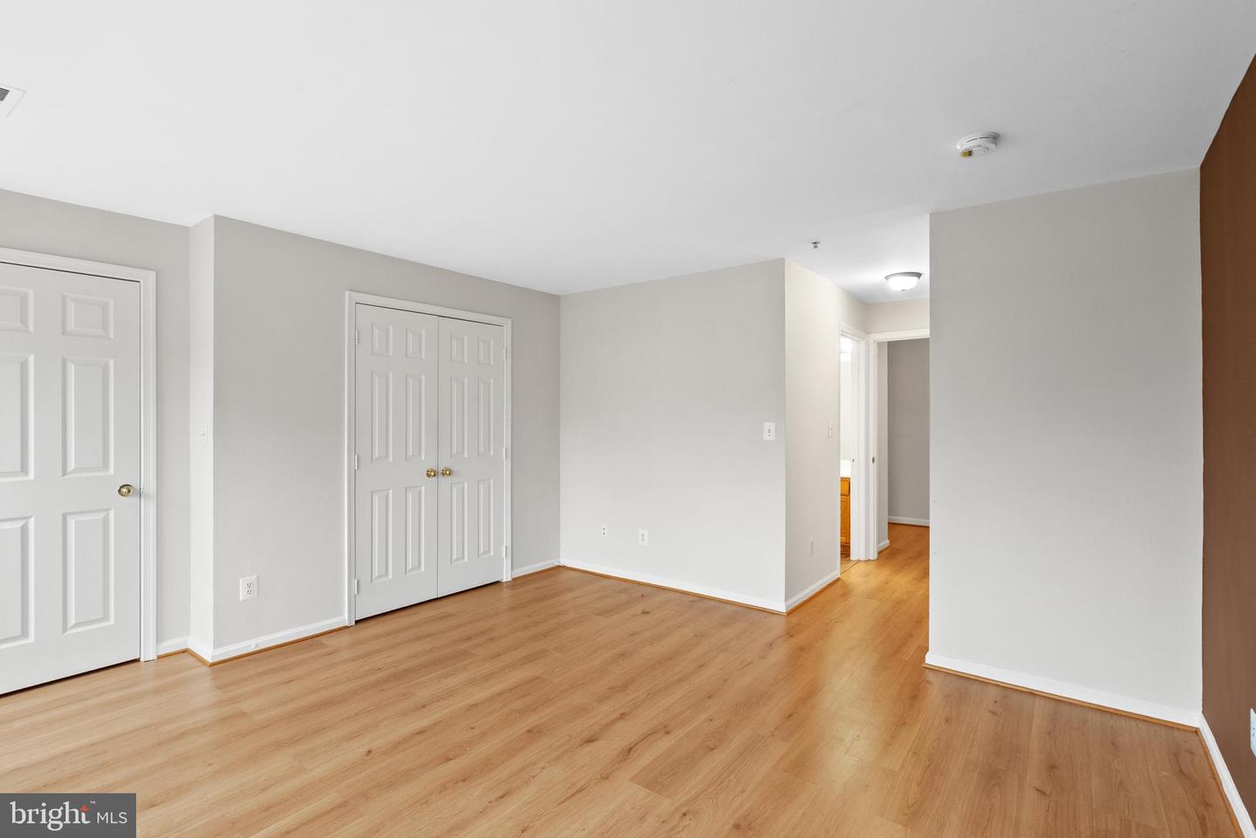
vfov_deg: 73.8
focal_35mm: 16
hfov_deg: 96.7
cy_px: 419
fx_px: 558
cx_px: 628
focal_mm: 16
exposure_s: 1/5
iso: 800
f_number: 8
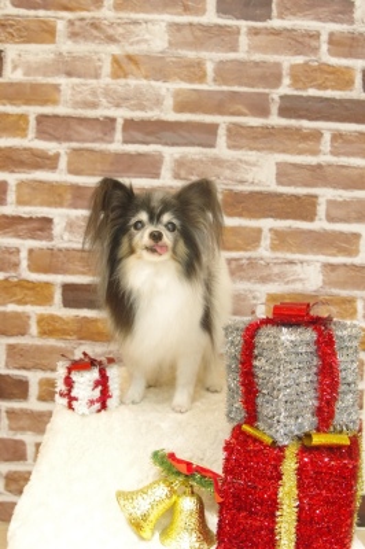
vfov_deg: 46.4
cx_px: 182
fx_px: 640
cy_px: 274
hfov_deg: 31.8
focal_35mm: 42
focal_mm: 28
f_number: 3.5
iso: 3200
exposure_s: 1/125
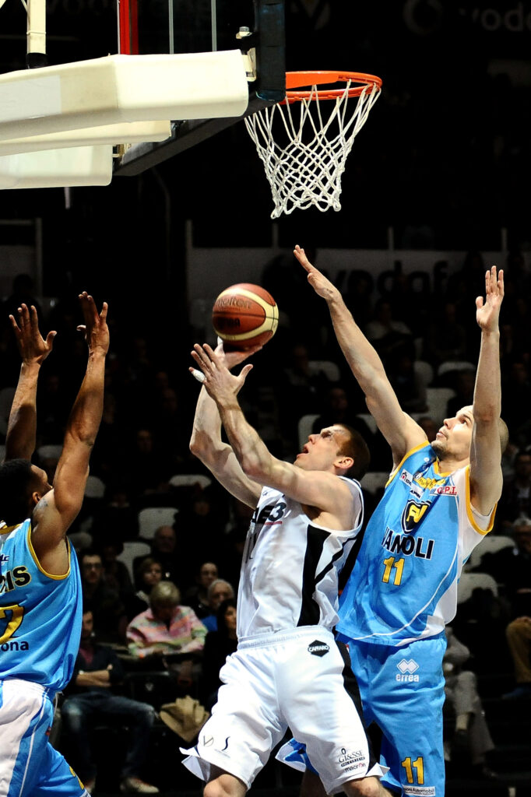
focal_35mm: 86
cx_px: 266
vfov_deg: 23.7
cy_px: 398
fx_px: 1904
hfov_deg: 15.9
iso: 4000
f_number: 3.5
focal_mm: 86
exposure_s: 1/500
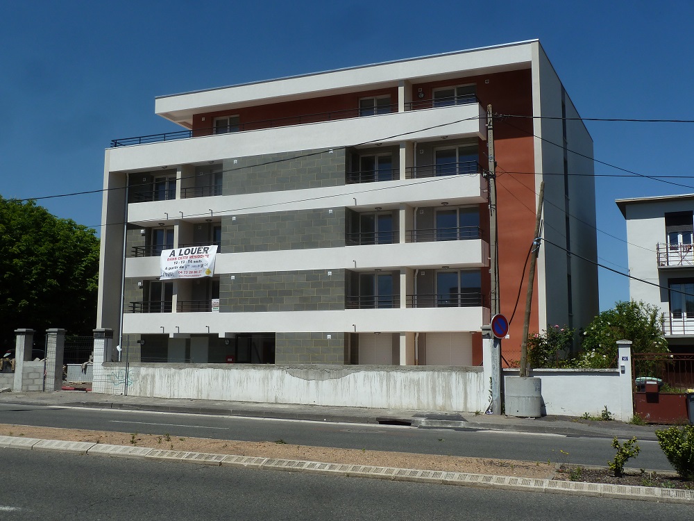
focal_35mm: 37
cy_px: 260
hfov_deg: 50.1
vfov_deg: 38.7
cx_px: 347
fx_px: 742
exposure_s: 1/500
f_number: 5.6
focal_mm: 6.1
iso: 80
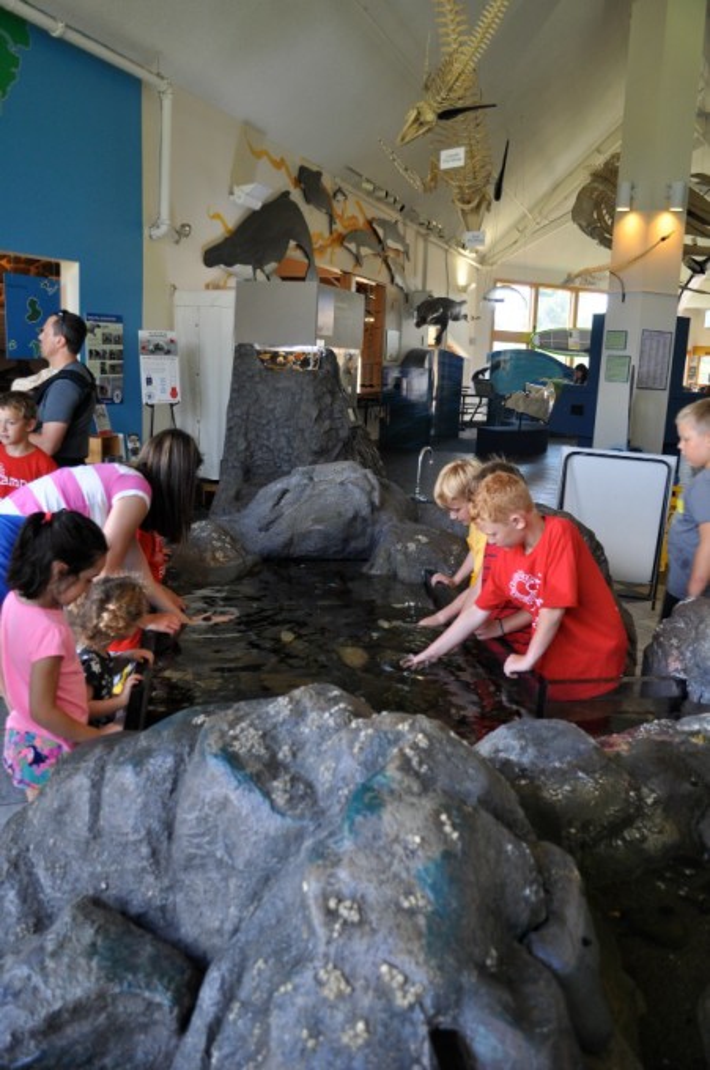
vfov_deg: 67.5
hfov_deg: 47.8
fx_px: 802
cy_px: 535
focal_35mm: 27
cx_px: 355
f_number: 4
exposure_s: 1/60
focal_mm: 18
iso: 450
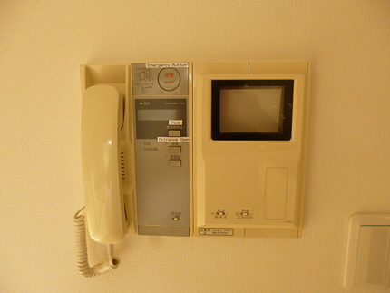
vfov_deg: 56.9
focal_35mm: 24
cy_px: 146
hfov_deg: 71.6
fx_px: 271
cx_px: 195
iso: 100
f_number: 2.5
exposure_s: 1/100
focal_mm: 4.3
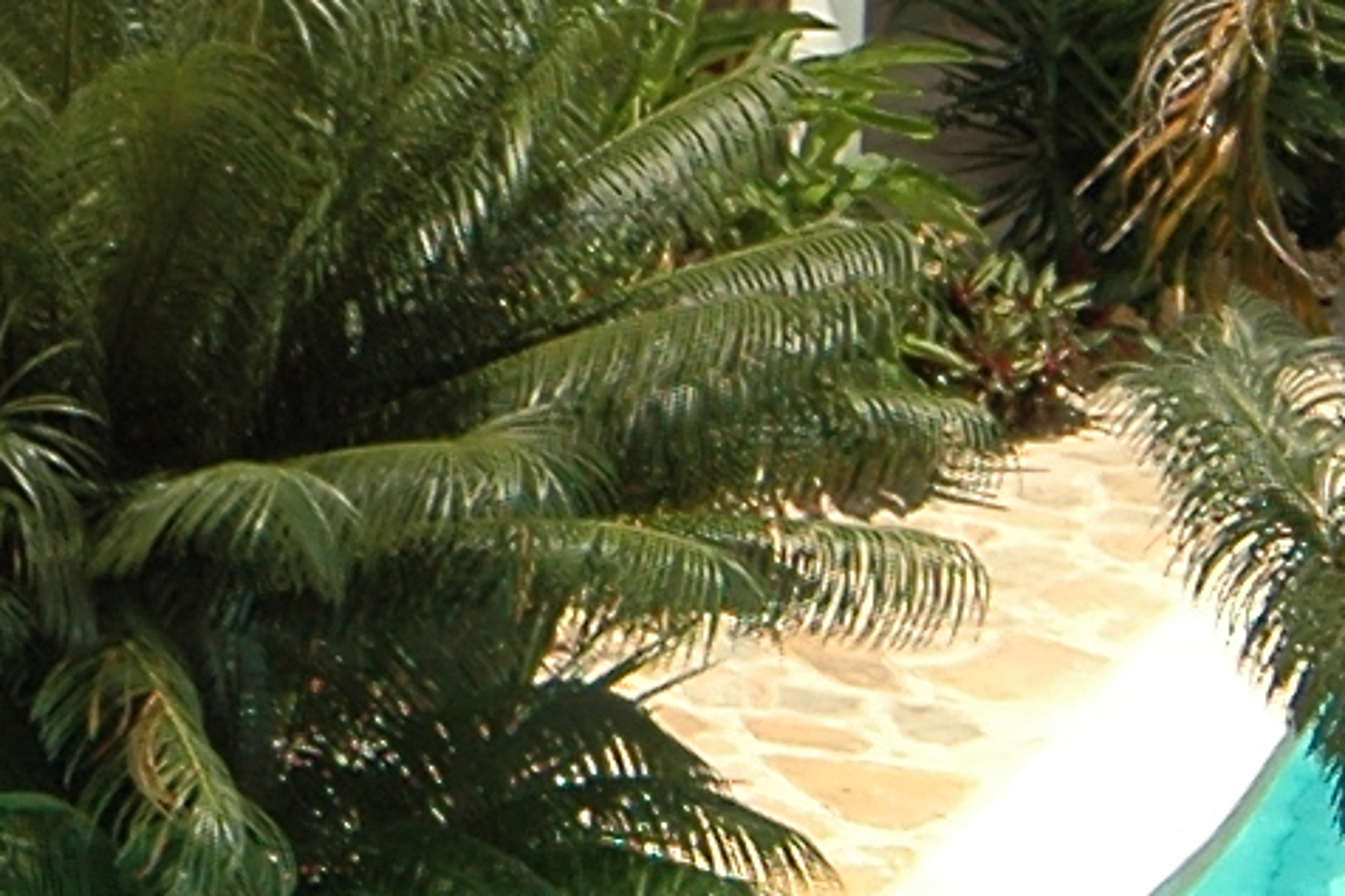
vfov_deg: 9.3
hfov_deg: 13.6
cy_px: -529
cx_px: -653
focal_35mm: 142
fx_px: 5309
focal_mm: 15
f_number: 8
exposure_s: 1/125
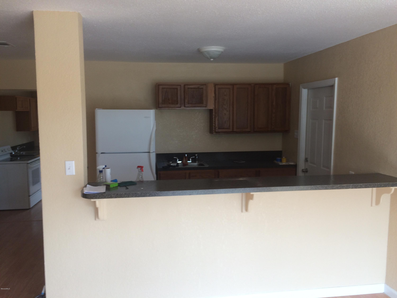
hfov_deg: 61.7
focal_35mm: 29
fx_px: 333
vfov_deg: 48.2
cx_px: 198
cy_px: 149
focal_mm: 4.15
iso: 32
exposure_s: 1/60
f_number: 2.2
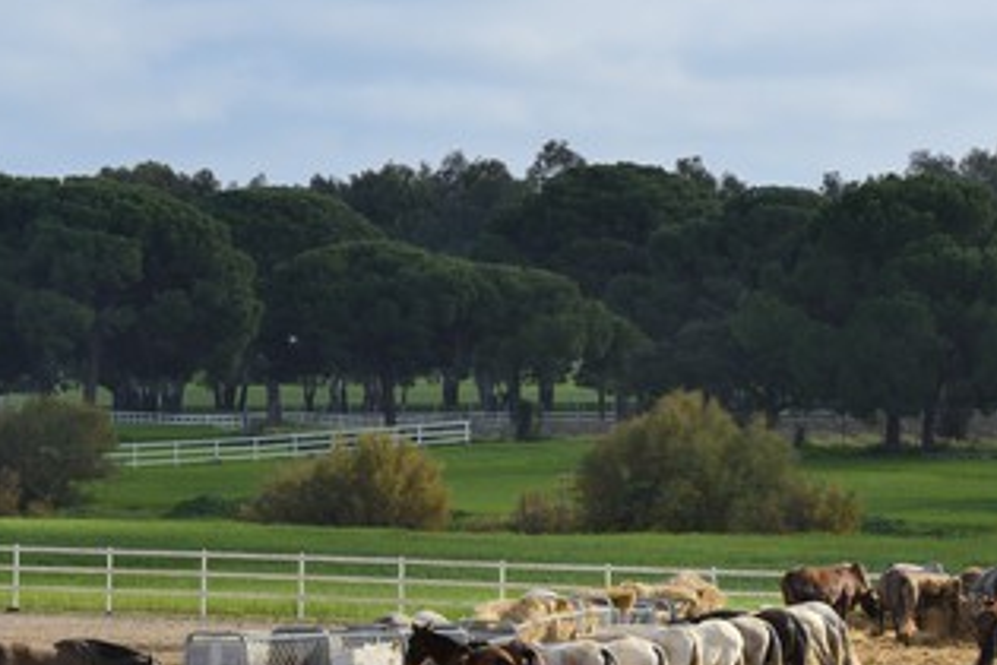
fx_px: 5898
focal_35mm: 213
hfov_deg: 9.7
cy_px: 421
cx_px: 581
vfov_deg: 6.4
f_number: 14
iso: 400
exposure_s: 1/320
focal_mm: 160
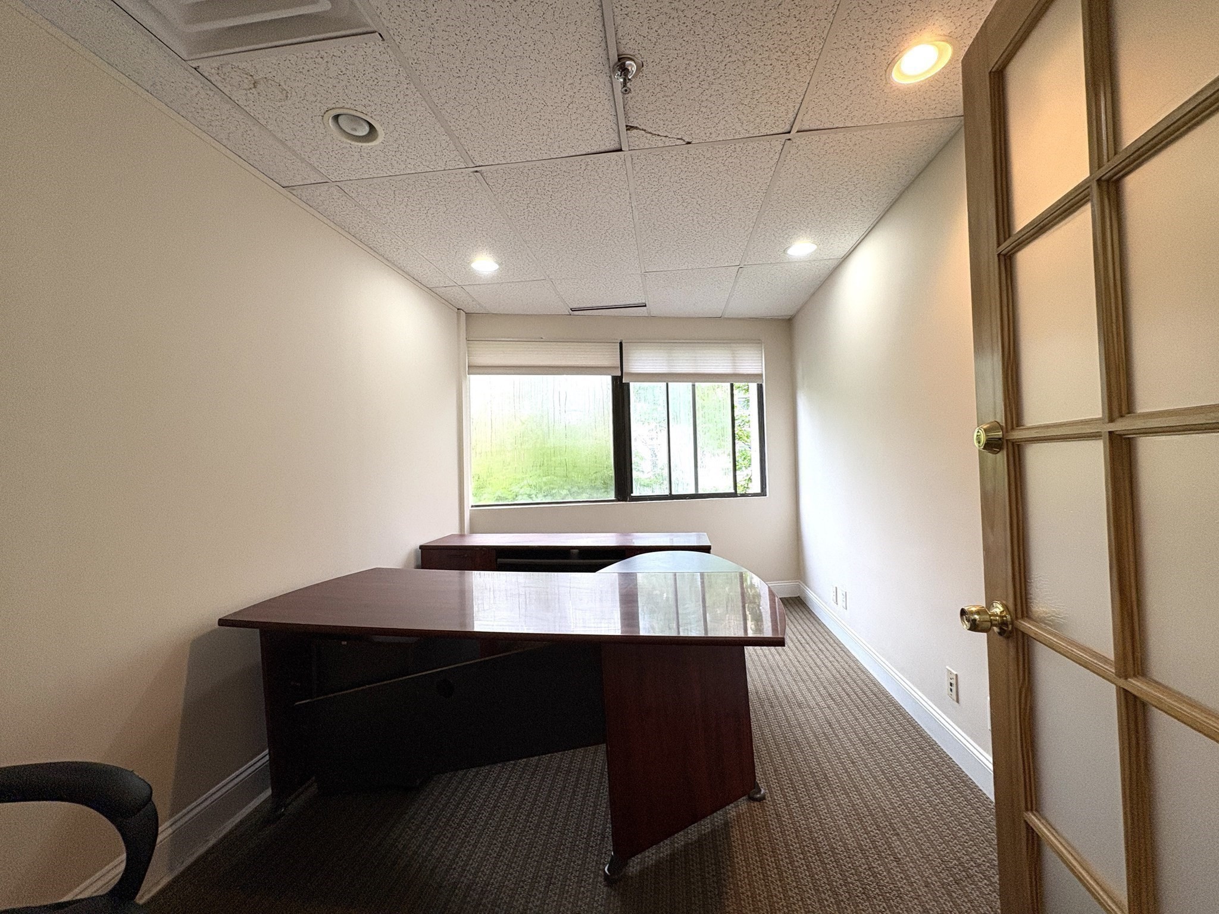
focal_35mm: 14
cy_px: 457
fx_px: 493
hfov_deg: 102.1
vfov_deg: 85.7
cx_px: 610
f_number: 2.2
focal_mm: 2.22
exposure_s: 1/120
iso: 125
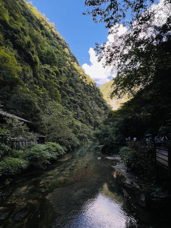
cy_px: 137
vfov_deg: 89.8
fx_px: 112
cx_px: 92
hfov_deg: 74.6
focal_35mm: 17
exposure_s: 1/166
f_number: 1.8
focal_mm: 1.57
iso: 32
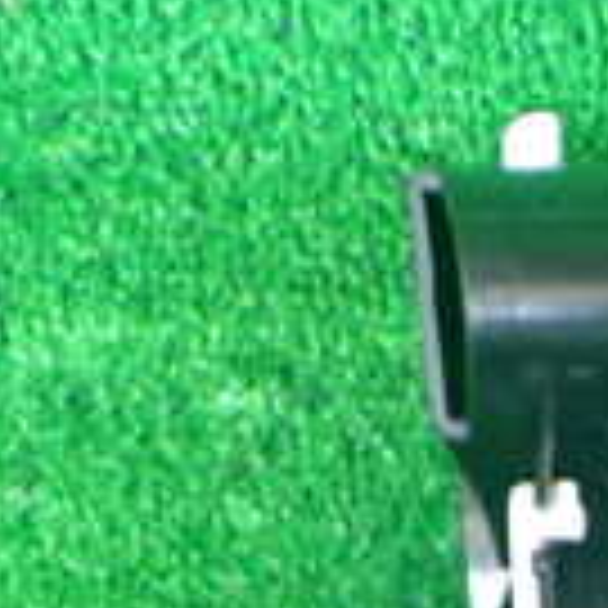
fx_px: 2345
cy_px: 743
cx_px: 982
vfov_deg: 14.3
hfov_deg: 13.7
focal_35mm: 118
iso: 320
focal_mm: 5.4
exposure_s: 1/30
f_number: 2.3
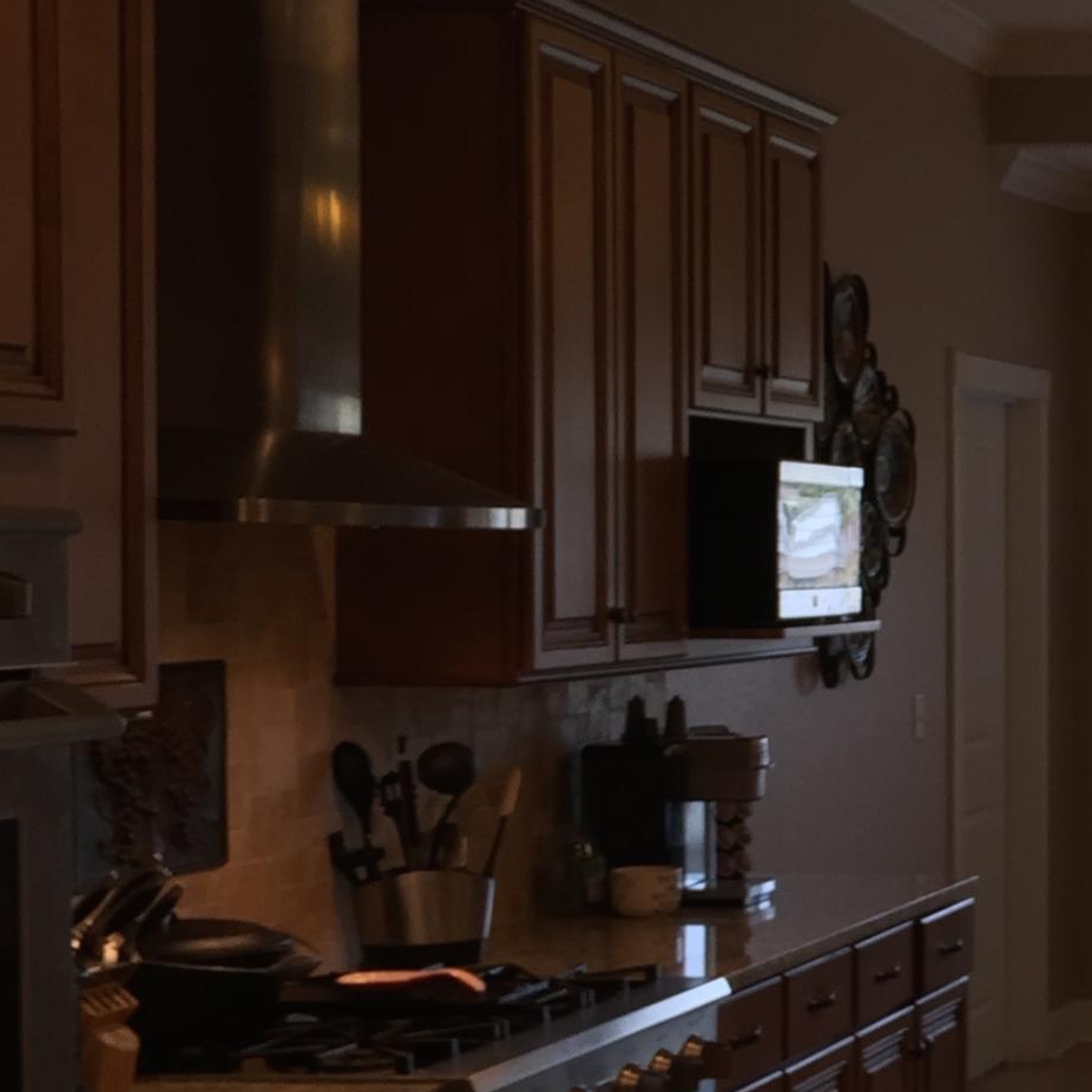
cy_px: 669
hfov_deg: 18.8
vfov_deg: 20.9
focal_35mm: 83
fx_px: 2962
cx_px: 1563
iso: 32
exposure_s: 1/40
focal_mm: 4.15
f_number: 2.2
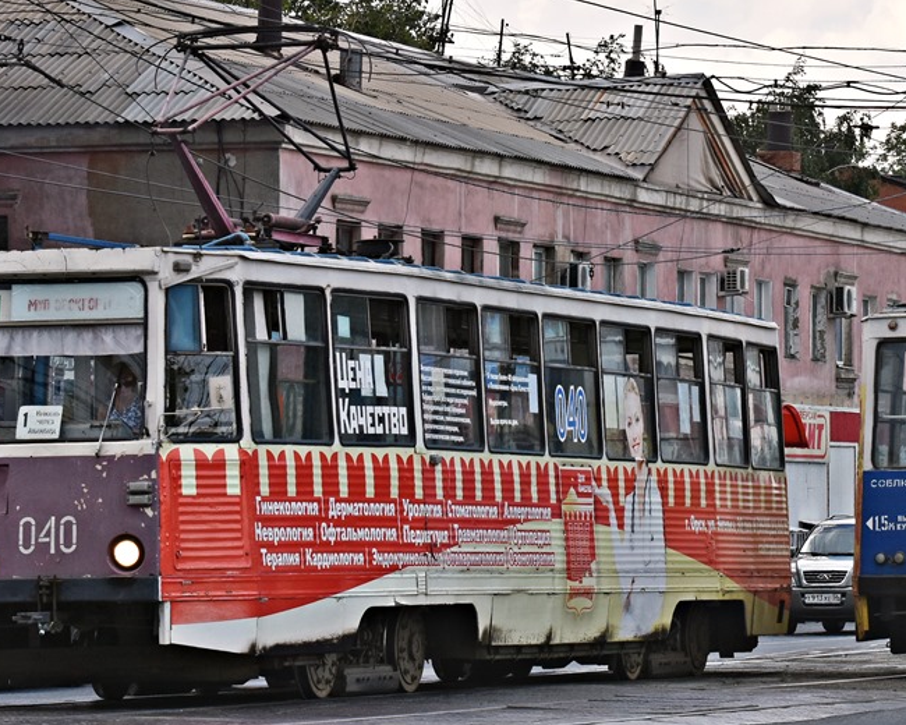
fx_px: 4880
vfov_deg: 8.5
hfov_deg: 10.6
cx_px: 617
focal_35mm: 182
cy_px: 351
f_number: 8
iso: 280
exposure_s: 1/500
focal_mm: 70
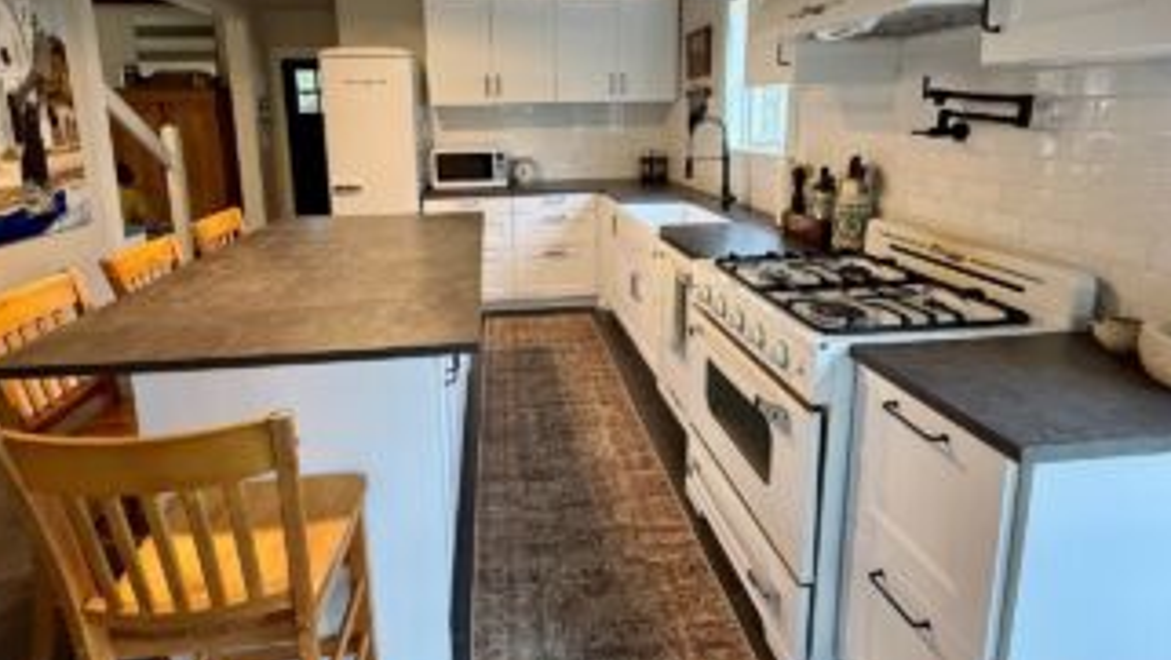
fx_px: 590
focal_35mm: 19
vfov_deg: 57.0
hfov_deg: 89.5
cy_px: 211
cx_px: 562
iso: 250
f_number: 2.2
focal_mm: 2.22
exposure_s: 1/99
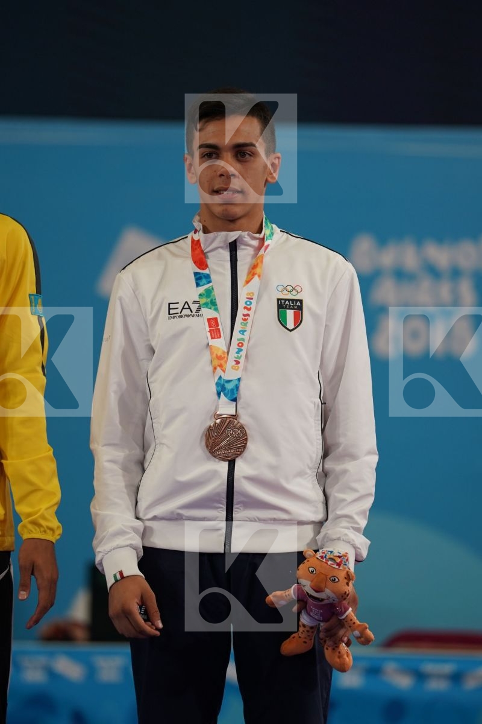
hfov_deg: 4.6
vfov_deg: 6.9
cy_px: 362
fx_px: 6025
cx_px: 241
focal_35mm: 300
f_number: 2.8
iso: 400
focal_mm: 200
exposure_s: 1/500
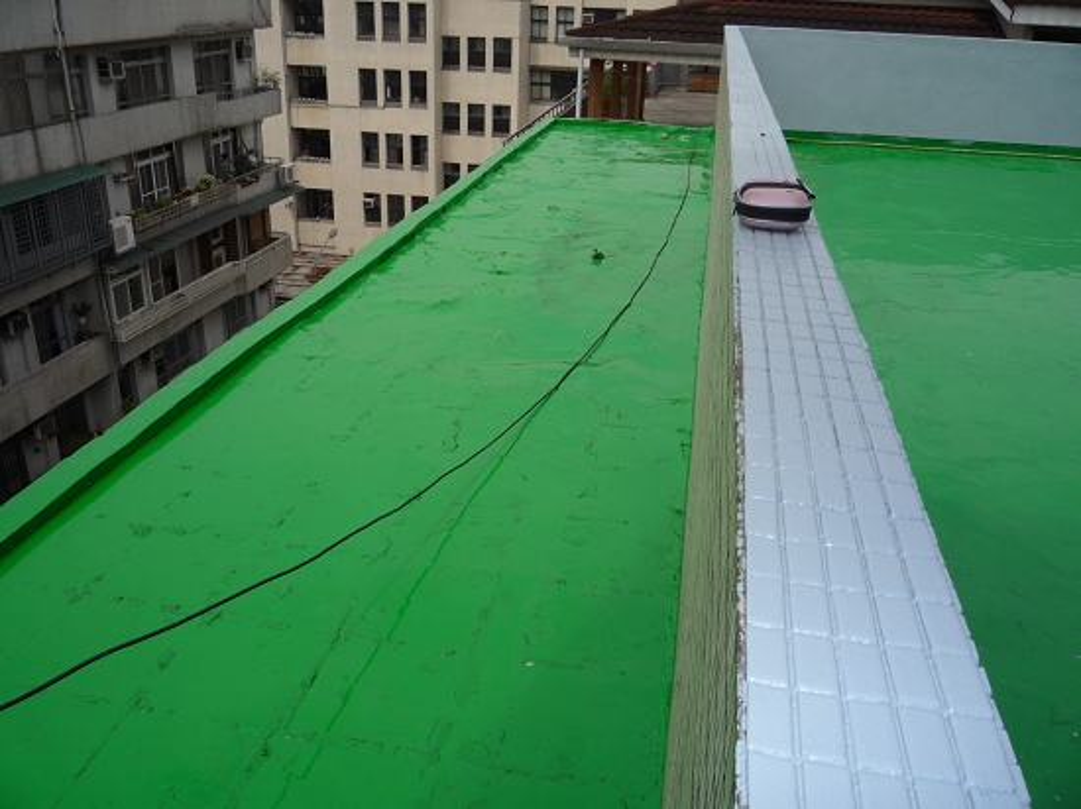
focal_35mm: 30
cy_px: 404
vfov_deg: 46.8
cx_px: 540
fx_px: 936
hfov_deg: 60.0
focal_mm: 5.2
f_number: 5
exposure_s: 1/400
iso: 100
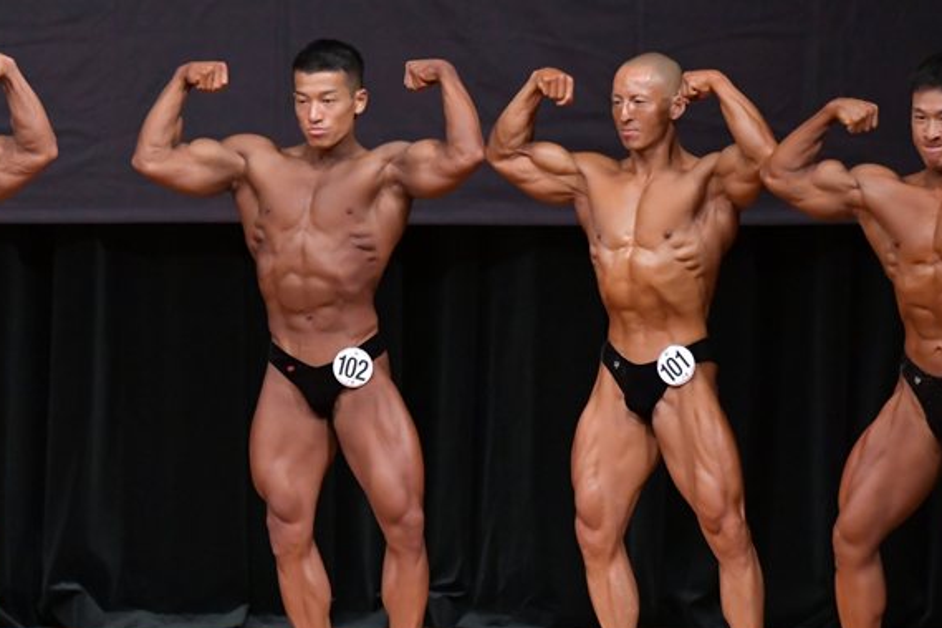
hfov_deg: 5.6
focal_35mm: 368
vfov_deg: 3.7
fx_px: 9626
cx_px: 514
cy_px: 414
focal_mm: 180
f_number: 5.6
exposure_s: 1/400
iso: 5000
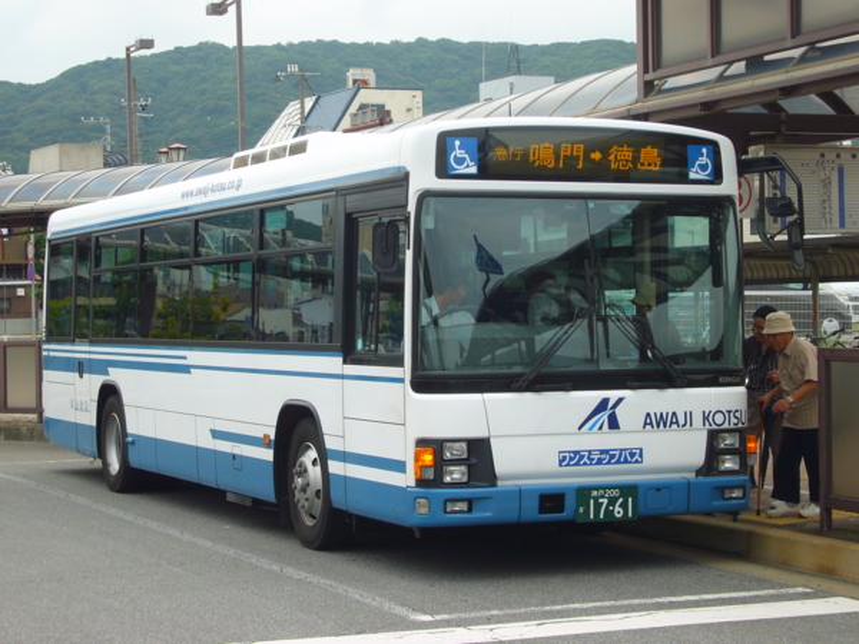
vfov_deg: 18.4
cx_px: 430
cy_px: 322
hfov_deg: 24.4
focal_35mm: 80
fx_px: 1985
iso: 80
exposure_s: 1/400
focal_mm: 13.2
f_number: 4.8
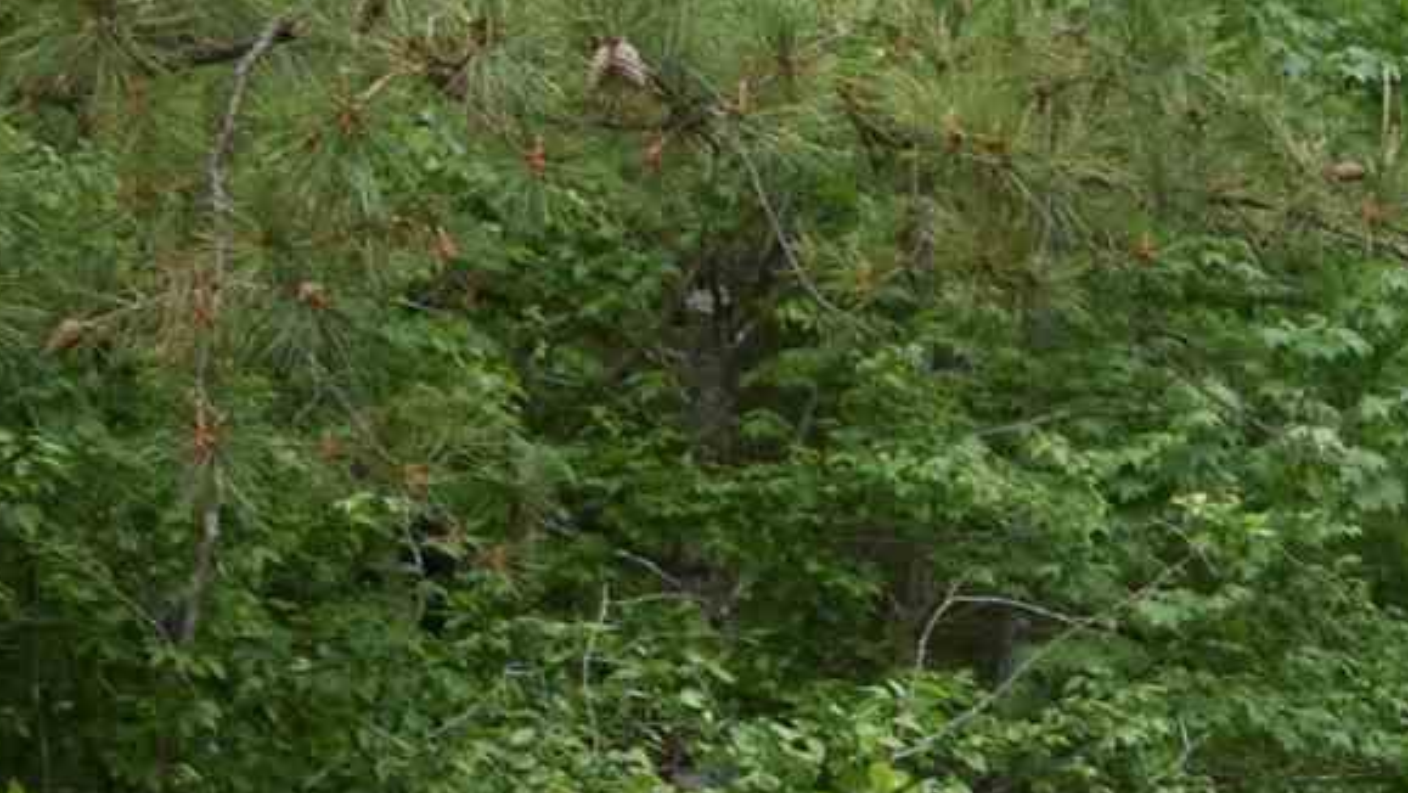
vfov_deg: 7.7
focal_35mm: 150
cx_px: 2335
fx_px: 5601
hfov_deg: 13.2
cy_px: 1593
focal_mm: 18
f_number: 5.6
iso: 320
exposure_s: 1/250
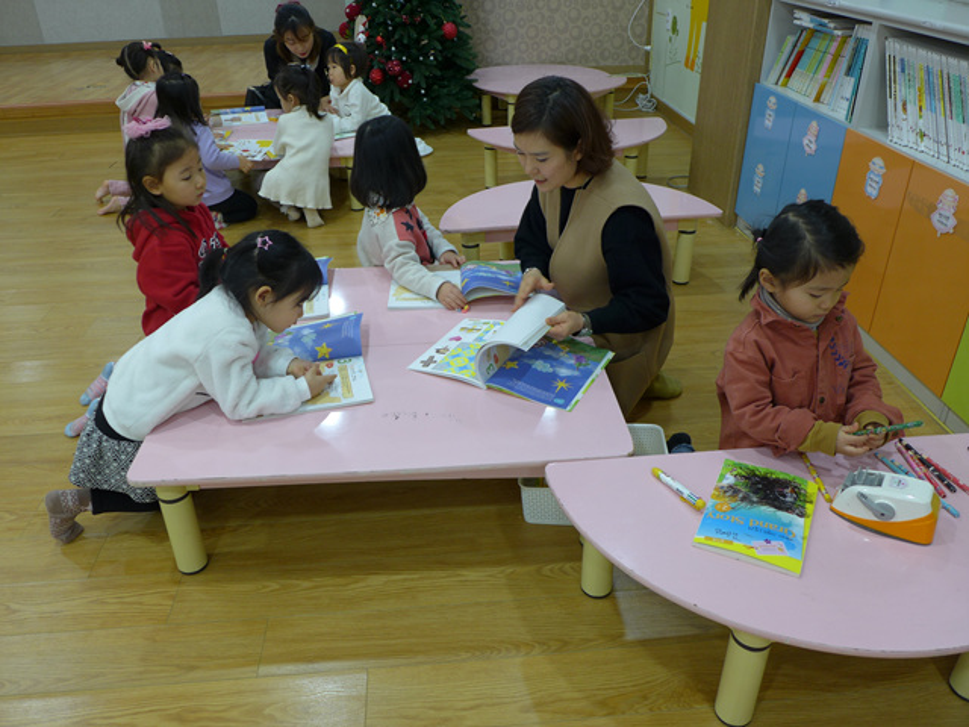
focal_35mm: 28
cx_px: 484
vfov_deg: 49.7
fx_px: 784
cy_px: 364
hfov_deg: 63.4
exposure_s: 1/80
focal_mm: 5.5
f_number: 1.5
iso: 80
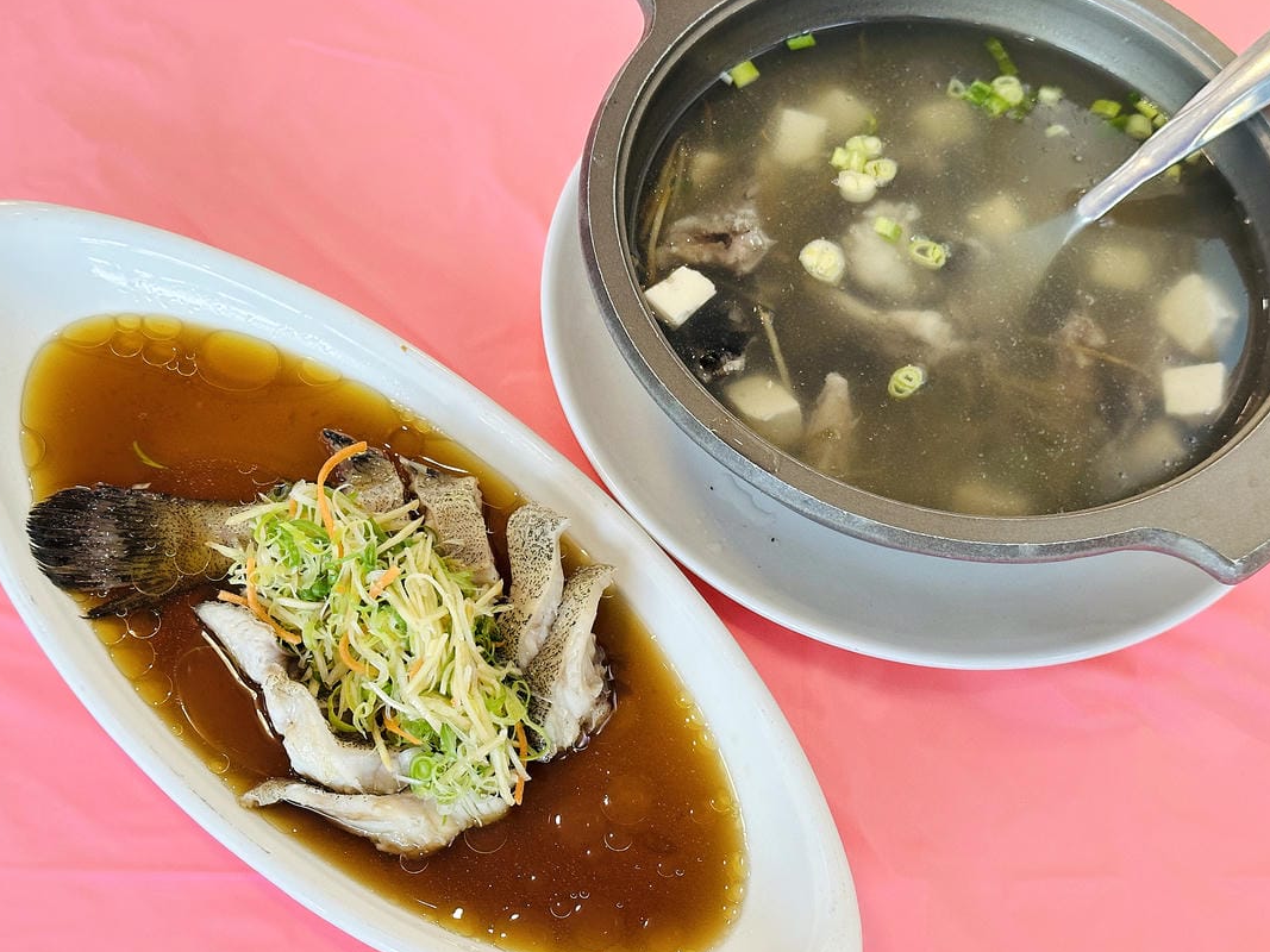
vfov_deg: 27.0
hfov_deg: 35.5
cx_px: 638
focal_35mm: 54
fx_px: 1981
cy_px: 464
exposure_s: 1/60
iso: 200
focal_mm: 6.86
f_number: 1.78
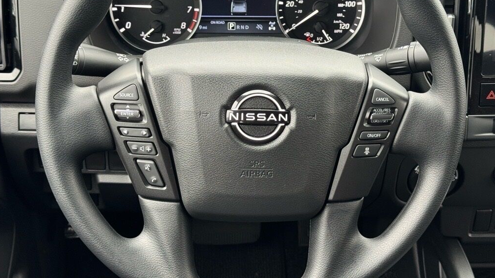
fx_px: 696
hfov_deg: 39.2
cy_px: 111
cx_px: 247
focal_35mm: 53
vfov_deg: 22.6
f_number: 1.78
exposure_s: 1/60
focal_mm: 6.76
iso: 125
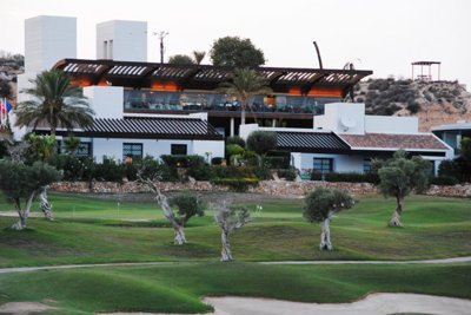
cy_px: 158
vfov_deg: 7.6
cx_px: 236
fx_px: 2356
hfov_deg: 11.4
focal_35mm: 180
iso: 800
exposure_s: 1/125
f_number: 6
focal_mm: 120
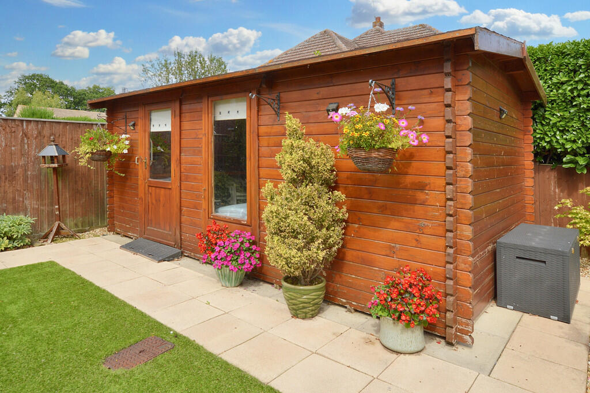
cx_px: 295
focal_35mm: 21
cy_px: 196
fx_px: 344
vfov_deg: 59.4
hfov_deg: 81.2
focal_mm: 14
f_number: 8
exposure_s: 1/250
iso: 200
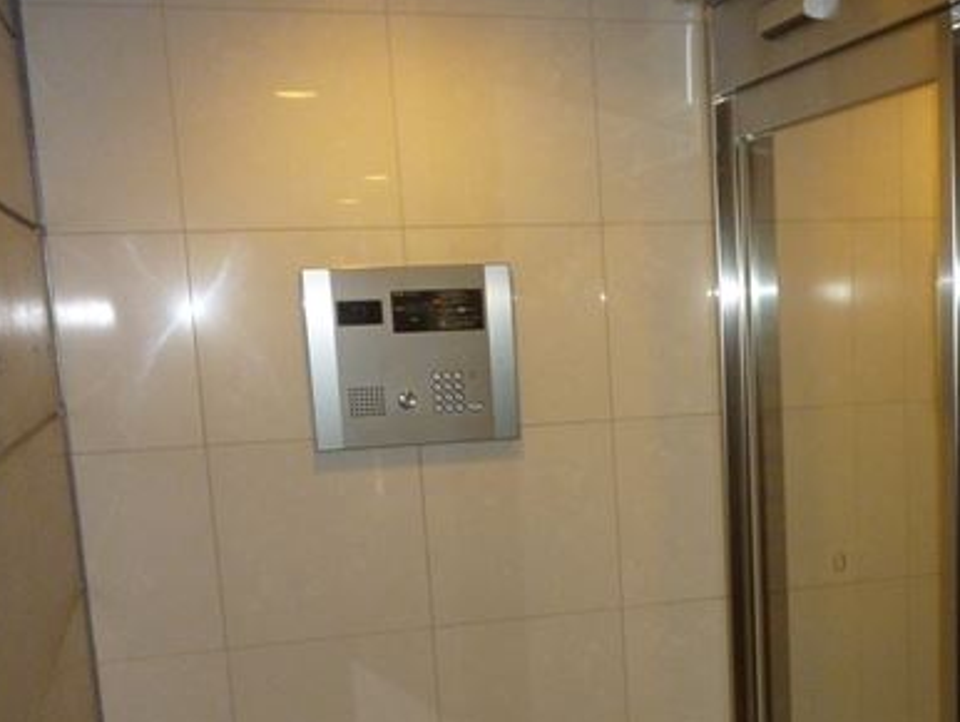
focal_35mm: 53
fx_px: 1471
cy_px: 575
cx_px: 764
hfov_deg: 35.0
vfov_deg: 27.0
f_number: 3.3
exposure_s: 1/60
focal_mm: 5.7
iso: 500
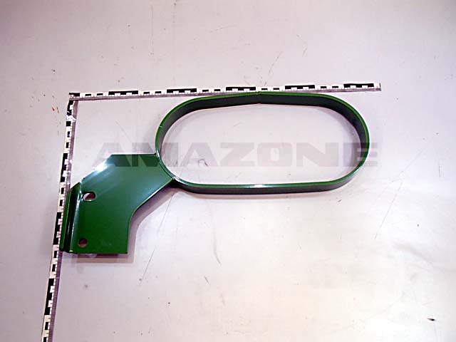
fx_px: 448
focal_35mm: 34
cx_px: 228
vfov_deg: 41.8
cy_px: 171
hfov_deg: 54.0
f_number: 4.4
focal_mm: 6.07
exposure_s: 1/50
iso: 400
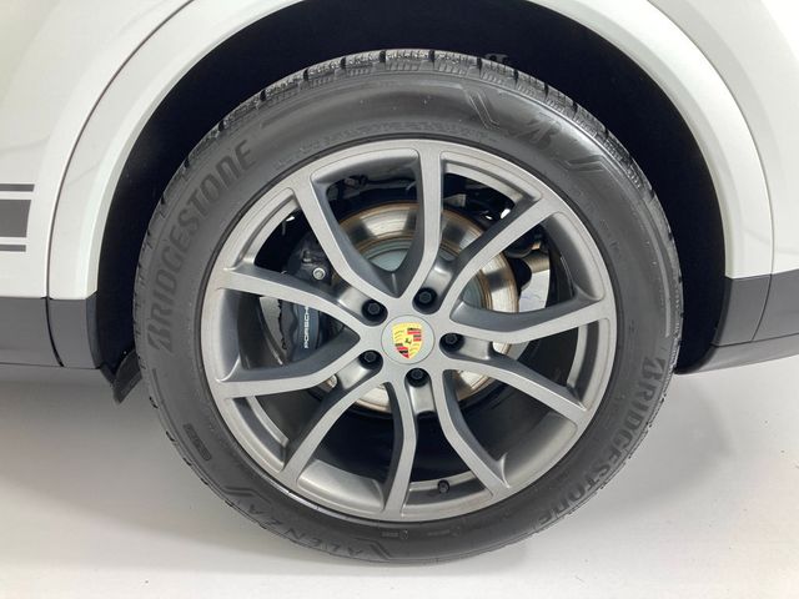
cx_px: 400
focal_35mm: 28
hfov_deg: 63.4
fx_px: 646
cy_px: 300
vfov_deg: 49.7
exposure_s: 1/120
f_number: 1.8
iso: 40
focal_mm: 3.99
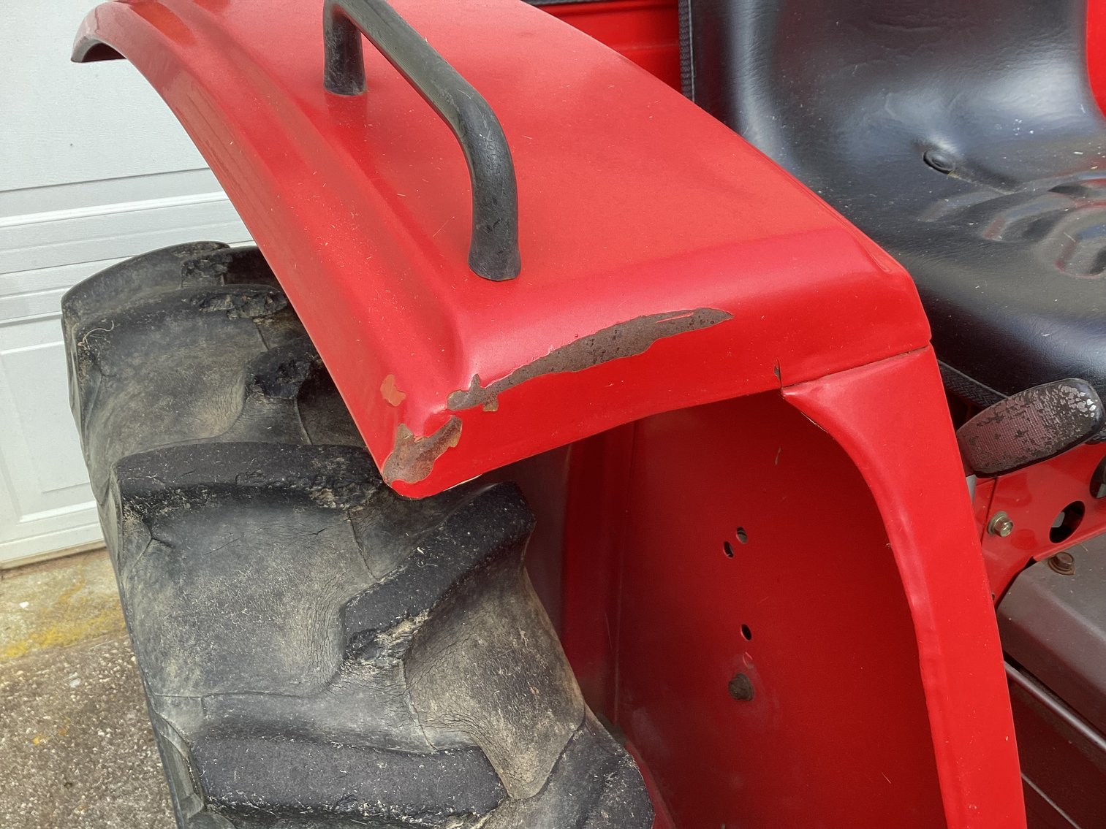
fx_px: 991
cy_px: 414
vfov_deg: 45.4
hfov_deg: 58.3
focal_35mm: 31
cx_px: 553
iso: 25
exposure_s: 1/230
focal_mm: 3.3
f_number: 2.4
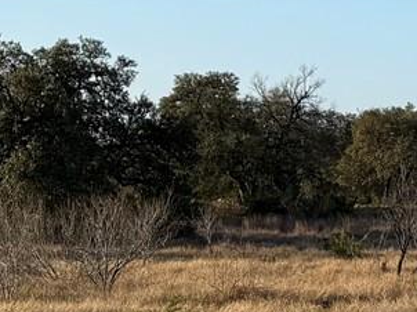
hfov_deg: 11.0
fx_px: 1962
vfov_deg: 9.1
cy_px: 185
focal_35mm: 163
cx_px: 838
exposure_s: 1/3584
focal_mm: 6.76
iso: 80
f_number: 1.78
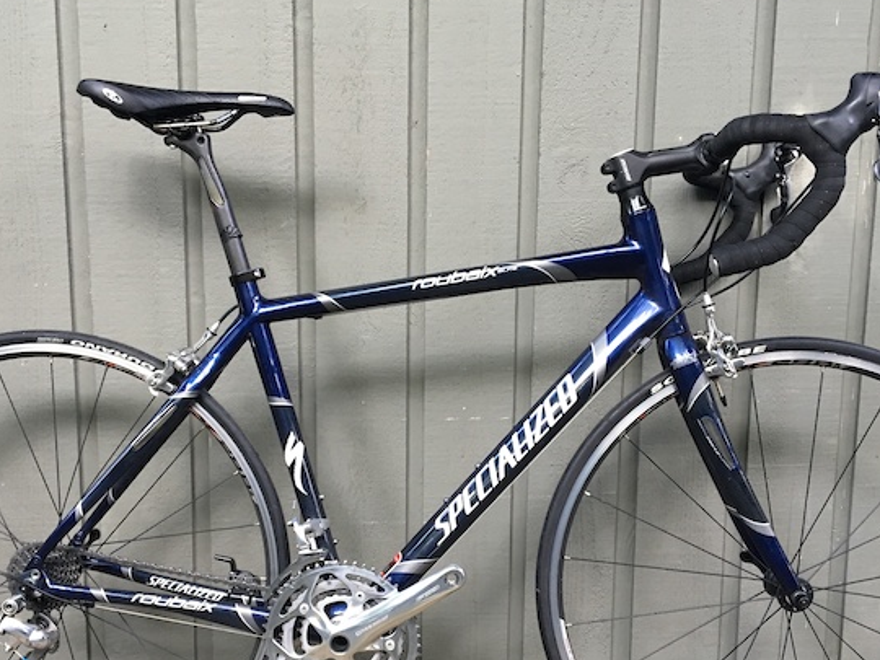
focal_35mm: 43
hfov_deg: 43.8
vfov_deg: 33.4
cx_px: 433
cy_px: 412
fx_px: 1093
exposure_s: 1/30
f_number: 2.2
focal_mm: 4.15
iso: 40
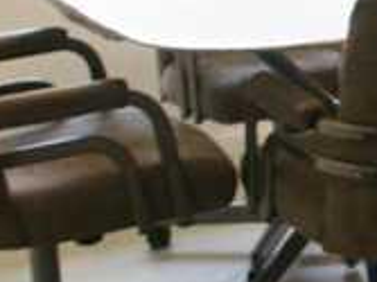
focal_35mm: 182
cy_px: -65
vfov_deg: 8.1
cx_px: 810
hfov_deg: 9.9
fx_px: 1981
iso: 125
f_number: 3
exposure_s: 1/45
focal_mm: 7.86
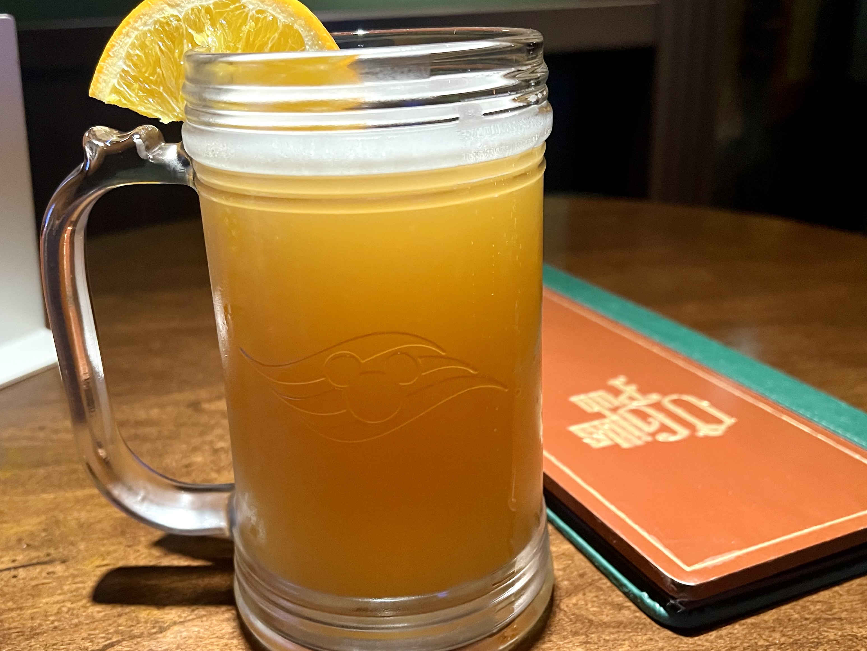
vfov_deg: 41.7
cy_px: 374
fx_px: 852
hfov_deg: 53.9
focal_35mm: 34
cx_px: 413
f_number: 1.5
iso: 500
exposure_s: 1/40
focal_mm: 5.7
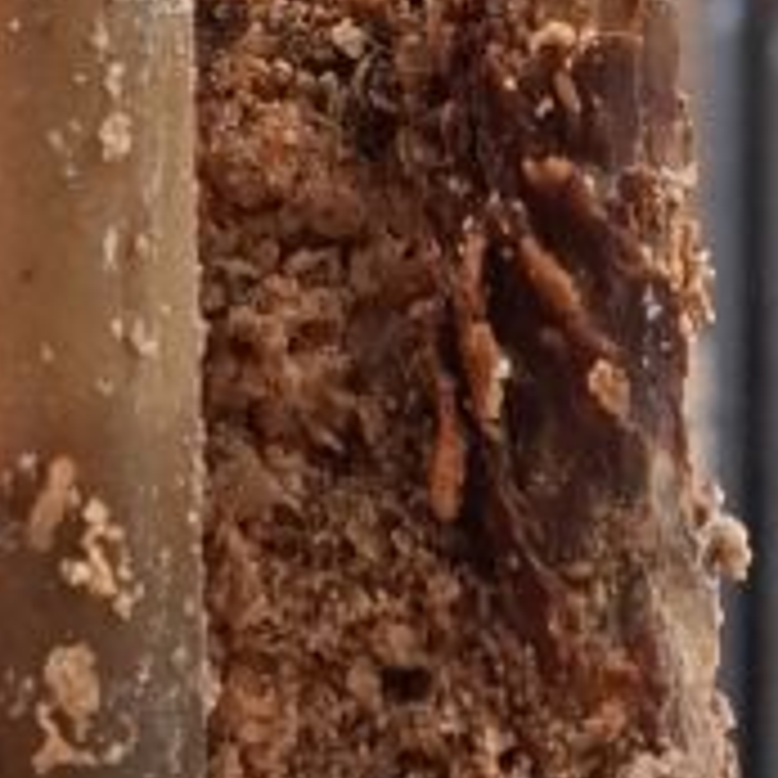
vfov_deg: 10.9
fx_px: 4068
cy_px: 497
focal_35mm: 160
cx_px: 139
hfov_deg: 10.9
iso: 50
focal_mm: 5.54
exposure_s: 1/299
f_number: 1.8
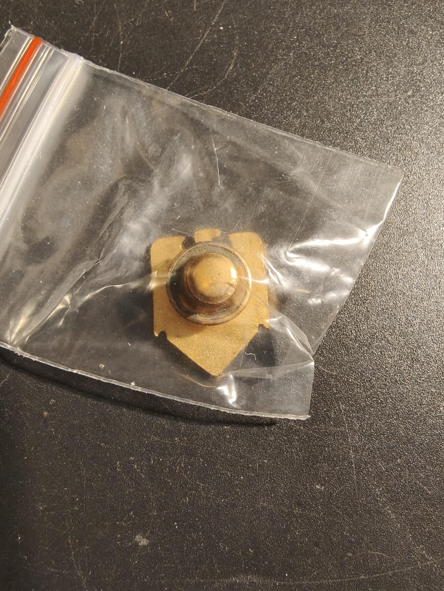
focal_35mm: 23
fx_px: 393
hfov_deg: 58.9
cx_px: 222
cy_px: 296
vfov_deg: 73.9
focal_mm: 2.32
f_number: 2
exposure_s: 1/63.9
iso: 200
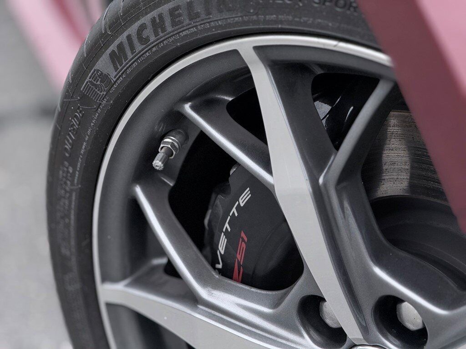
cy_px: 174
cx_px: 233
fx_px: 1615
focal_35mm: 120
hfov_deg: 16.4
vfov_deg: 12.3
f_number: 2.8
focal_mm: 15.66
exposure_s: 1/128
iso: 64
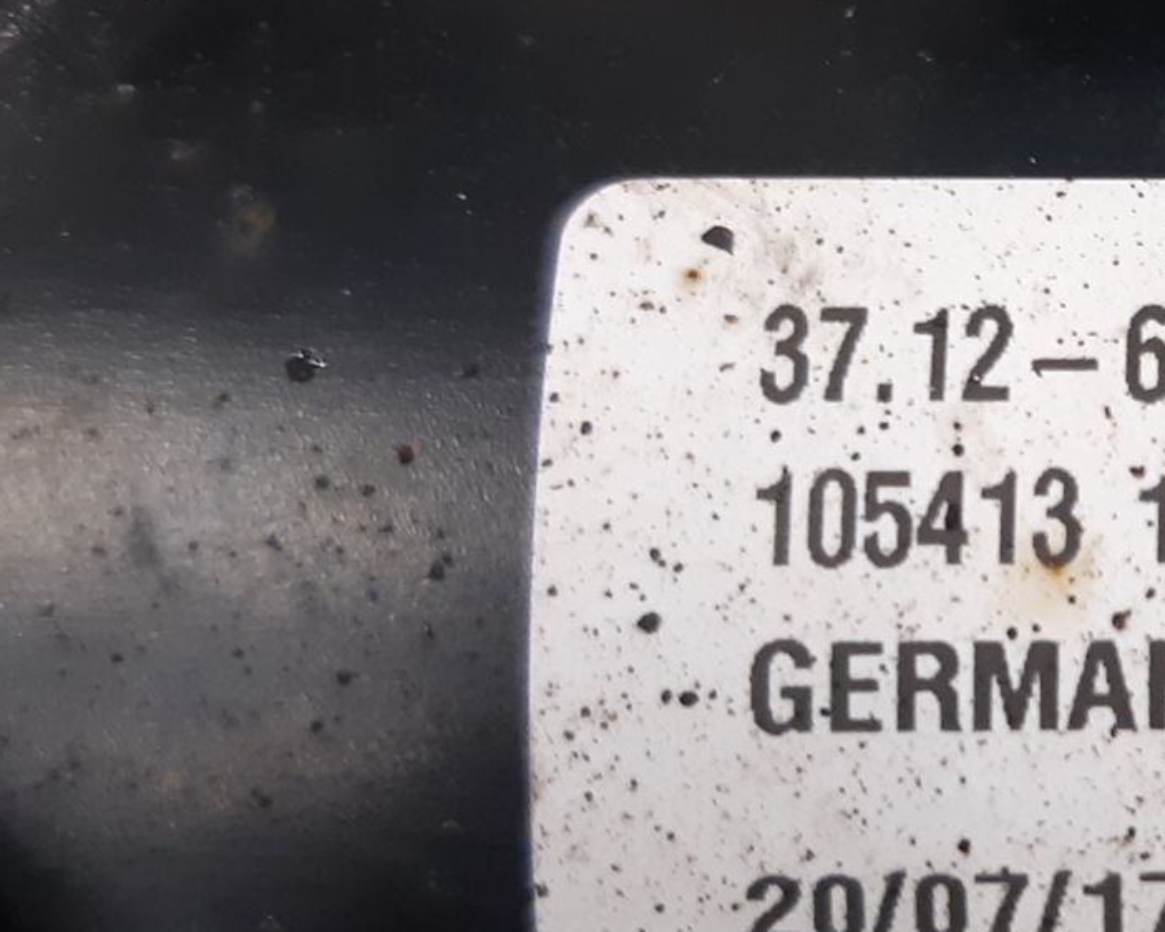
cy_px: 468
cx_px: 1429
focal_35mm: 74
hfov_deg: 23.3
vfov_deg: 20.7
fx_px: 2552
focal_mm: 3.93
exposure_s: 1/50
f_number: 1.7
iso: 200
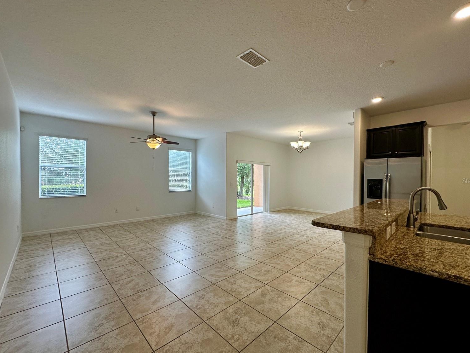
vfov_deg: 81.7
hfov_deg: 98.2
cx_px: 240
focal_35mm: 15
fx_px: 204
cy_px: 181
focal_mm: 2.22
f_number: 2.2
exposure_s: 1/120
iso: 125
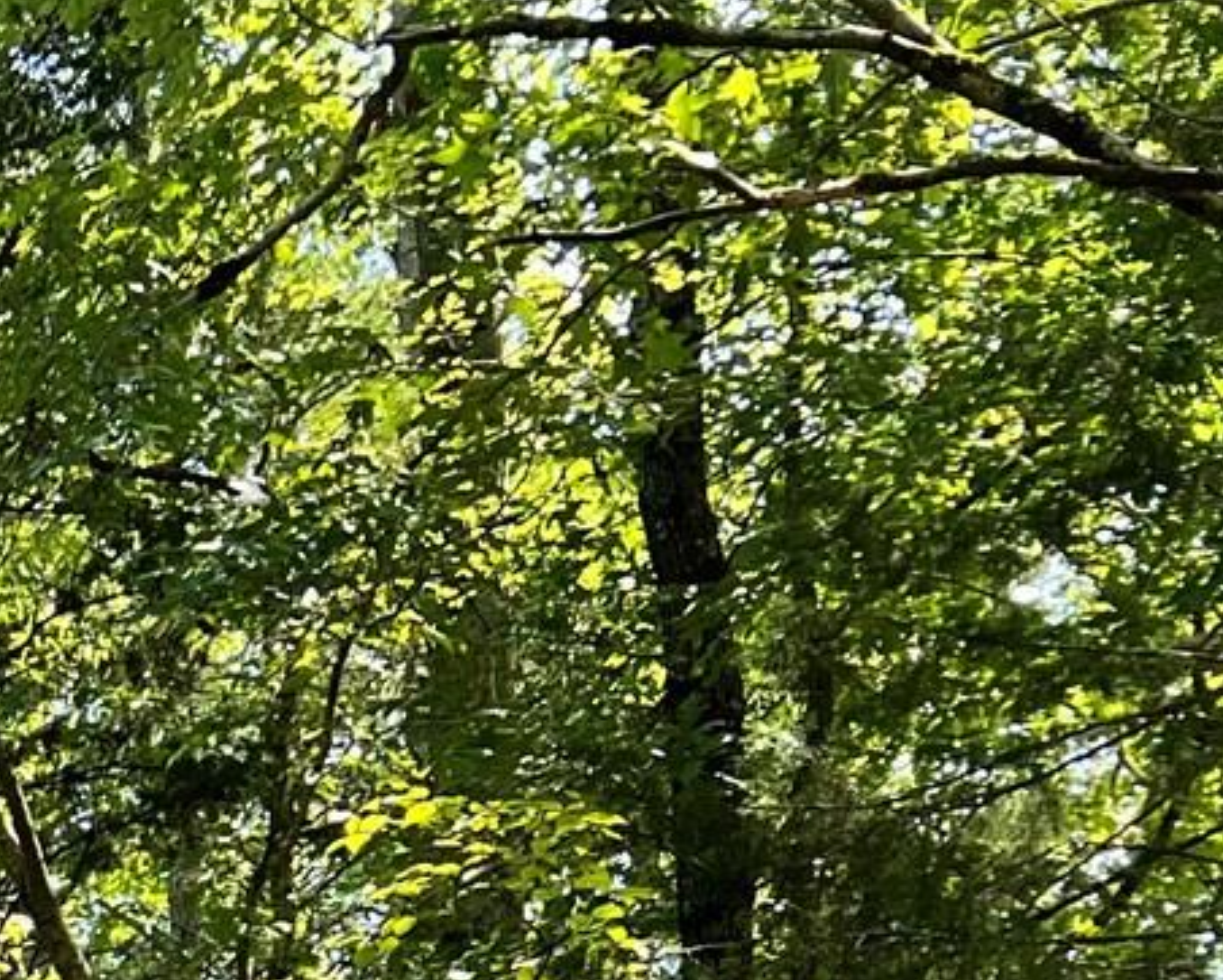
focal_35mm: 115
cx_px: -1358
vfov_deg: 12.3
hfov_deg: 13.7
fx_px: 4164
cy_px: 1787
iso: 50
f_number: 1.5
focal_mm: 5.7
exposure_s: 1/279
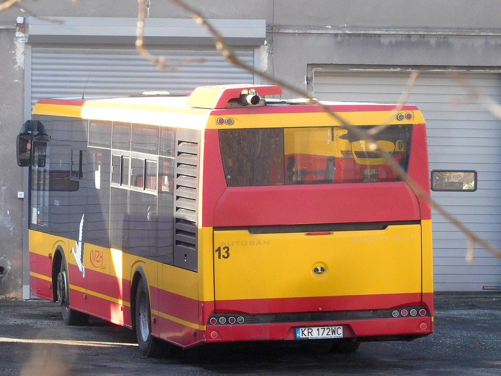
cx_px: 250
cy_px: 188
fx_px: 3256
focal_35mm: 225
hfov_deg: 8.8
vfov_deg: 6.6
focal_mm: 40.1
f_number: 5.5
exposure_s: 1/200
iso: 400
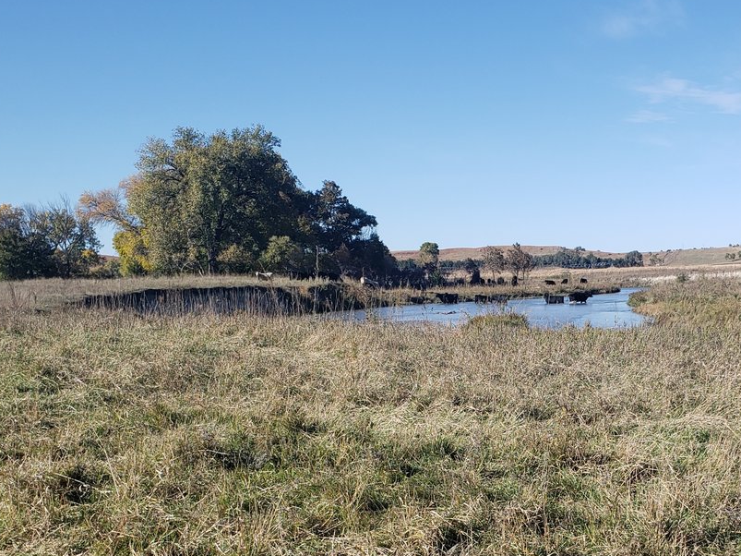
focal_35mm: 49
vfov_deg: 29.2
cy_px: 423
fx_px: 1049
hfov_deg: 38.1
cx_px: 537
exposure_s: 1/1145
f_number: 2.4
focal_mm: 4.3
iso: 50
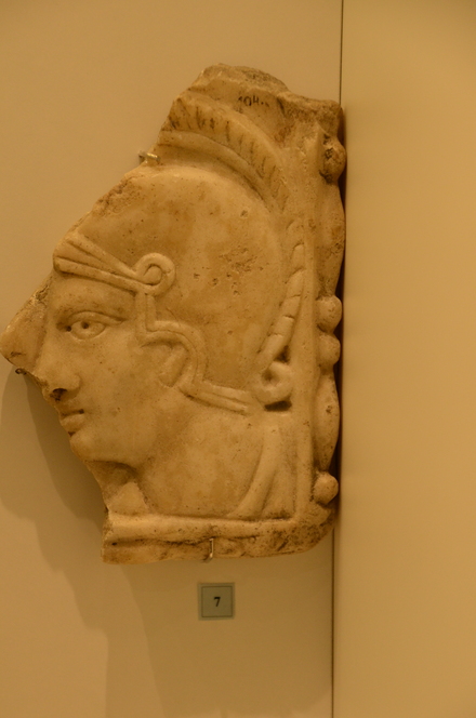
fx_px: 2569
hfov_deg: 10.6
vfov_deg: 15.9
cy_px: 359
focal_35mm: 129
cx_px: 238
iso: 1000
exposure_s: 1/250
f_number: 5.6
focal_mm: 86
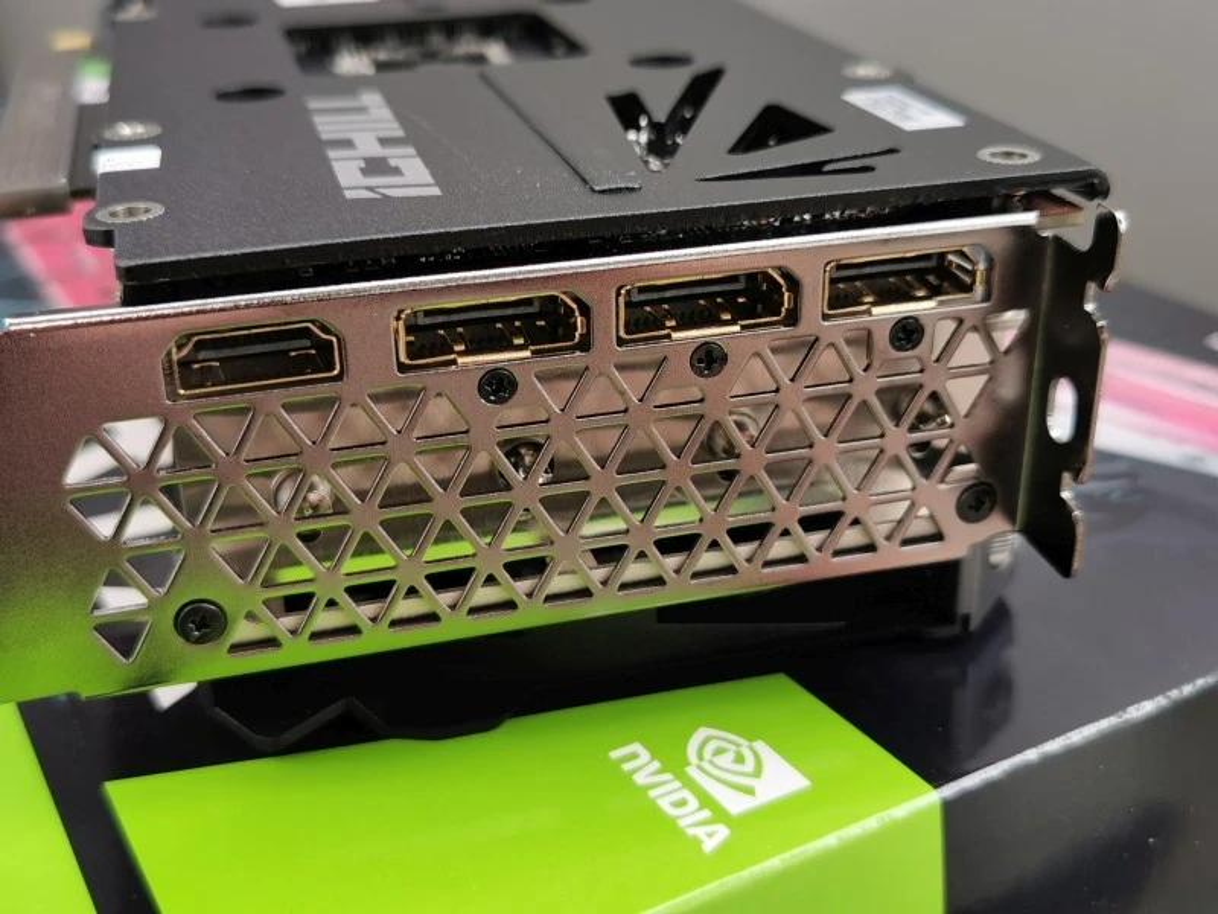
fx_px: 1478
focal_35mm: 42
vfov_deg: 34.3
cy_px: 457
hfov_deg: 44.8
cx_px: 609
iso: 50
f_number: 1.6
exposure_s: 1/181
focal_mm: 5.56
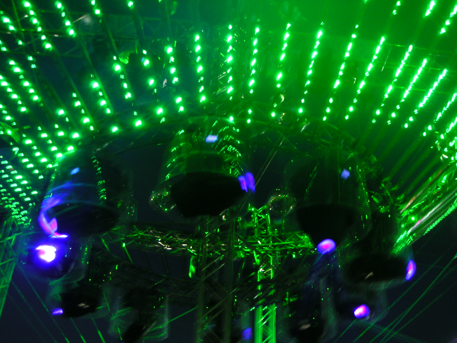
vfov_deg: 38.7
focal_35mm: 37
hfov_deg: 50.1
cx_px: 228
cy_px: 172
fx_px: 488
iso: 100
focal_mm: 5.7
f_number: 2.8
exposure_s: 1/2
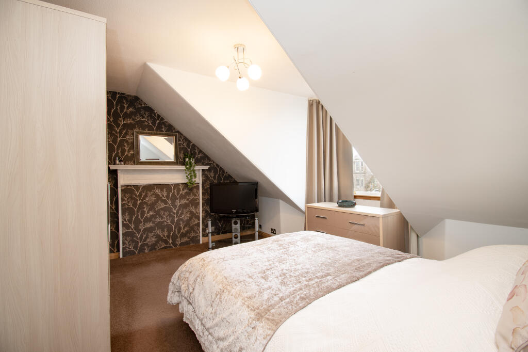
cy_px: 176
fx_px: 220
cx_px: 264
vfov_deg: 77.3
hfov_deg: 100.4
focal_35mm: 15
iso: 320
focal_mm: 10
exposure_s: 1/6
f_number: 9
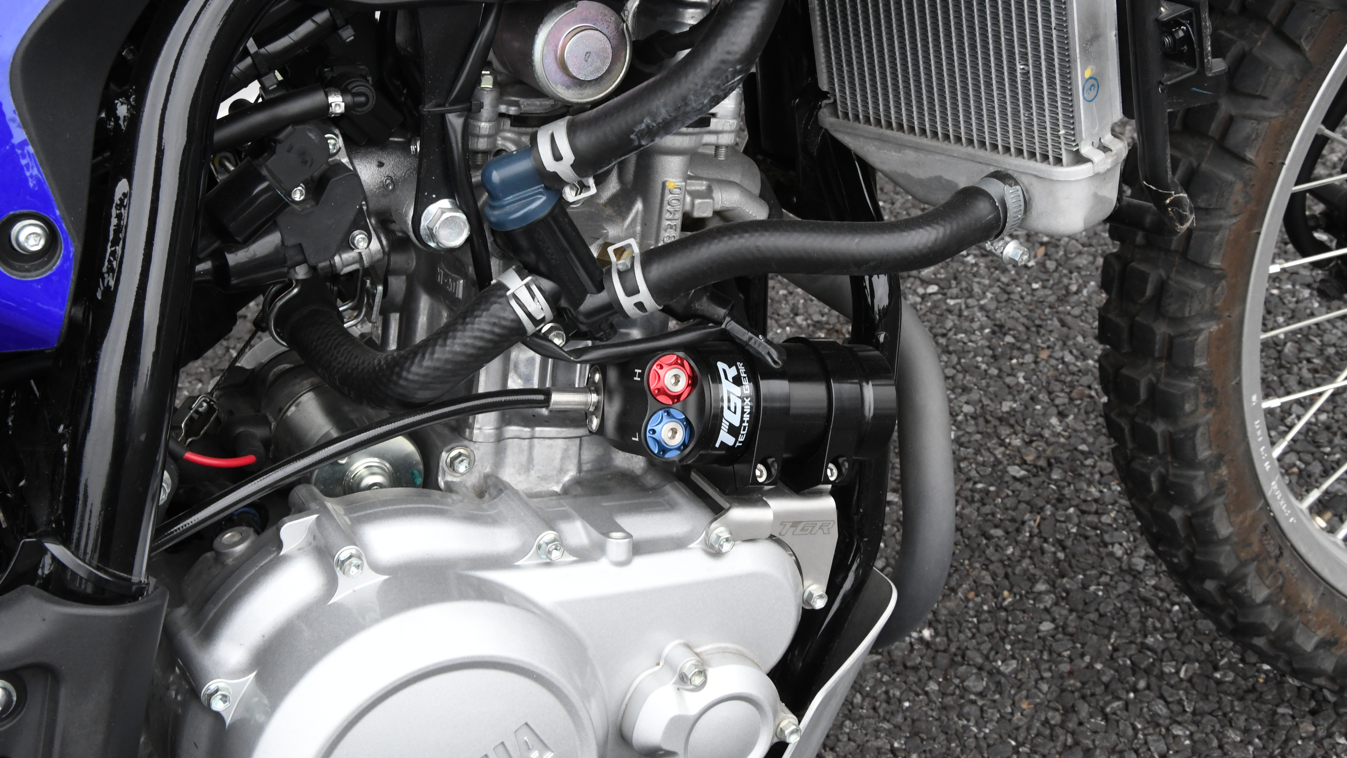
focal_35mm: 55
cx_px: 675
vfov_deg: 21.8
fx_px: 1964
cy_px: 323
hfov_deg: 37.8
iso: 2000
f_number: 13
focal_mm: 35
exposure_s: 1/60
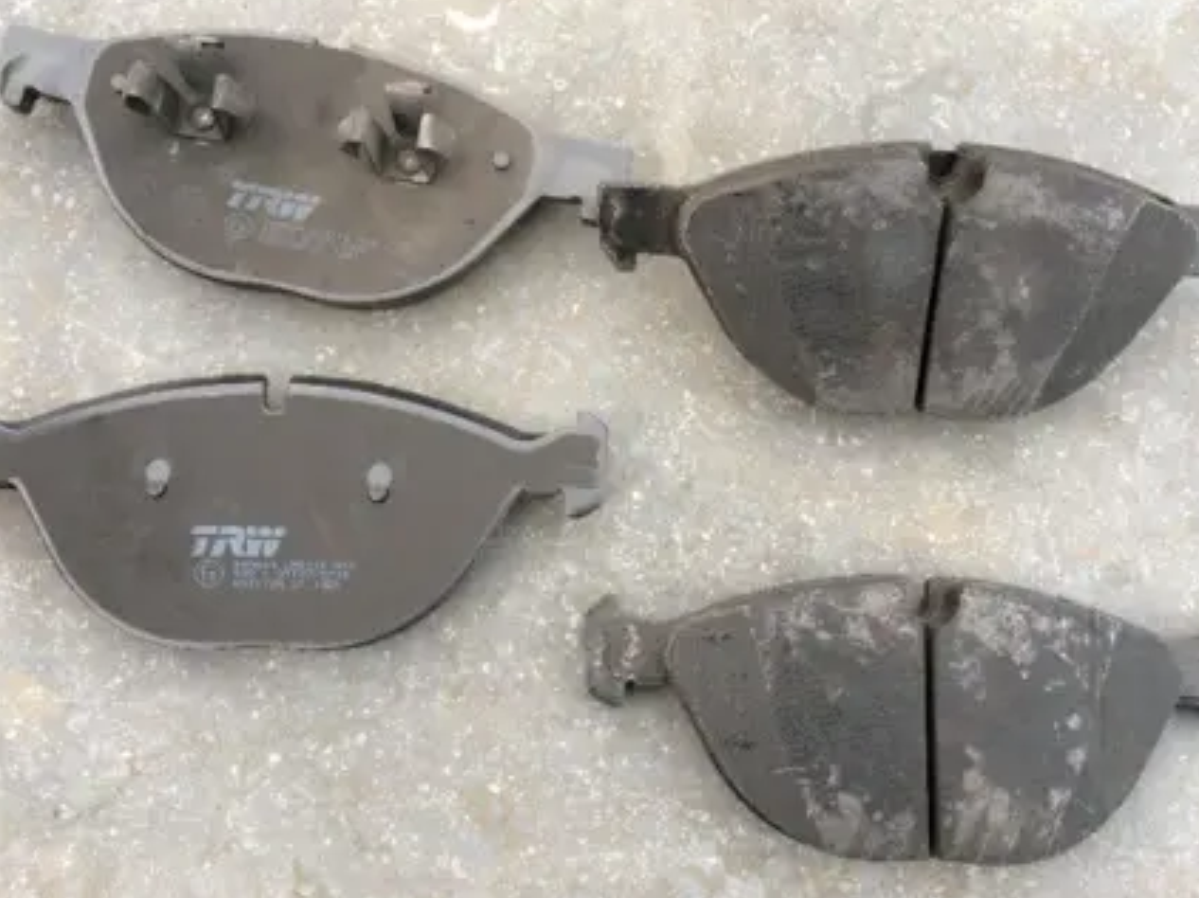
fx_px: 1142
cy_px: 401
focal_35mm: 33
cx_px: 600
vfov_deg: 42.8
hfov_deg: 55.4
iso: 40
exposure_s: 1/100
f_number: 2.2
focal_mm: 4.15
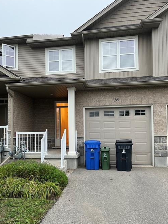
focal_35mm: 30
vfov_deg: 59.8
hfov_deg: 46.7
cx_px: 77
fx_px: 194
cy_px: 124
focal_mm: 5.1
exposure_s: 1/60
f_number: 1.6
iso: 100
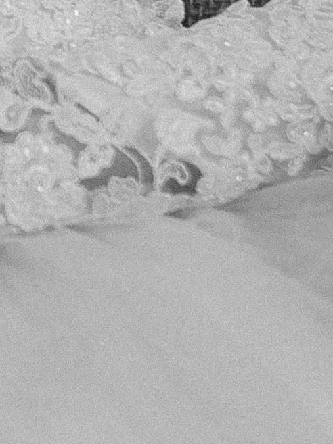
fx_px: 5598
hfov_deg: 3.4
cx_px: -210
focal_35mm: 436
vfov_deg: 4.5
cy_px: -541
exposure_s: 1/125
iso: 1250
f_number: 2.8
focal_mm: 70
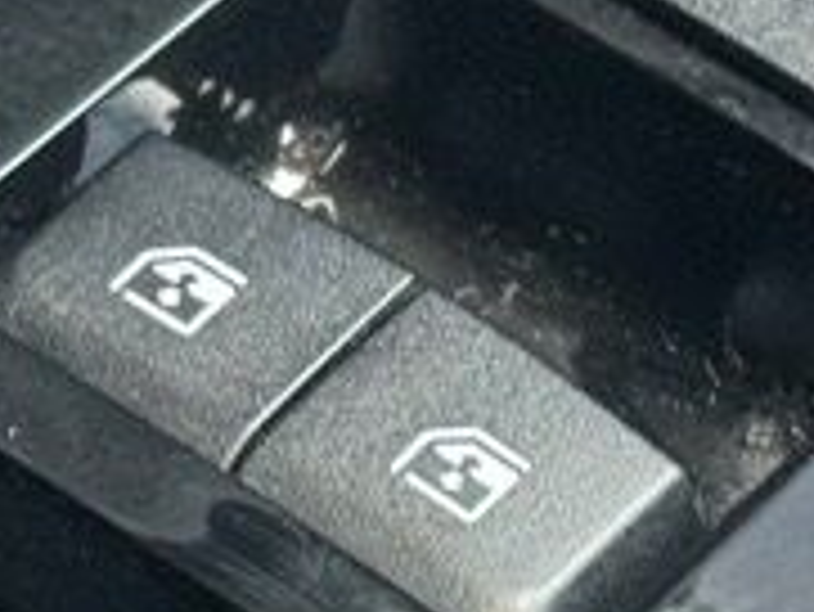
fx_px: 6400
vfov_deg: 5.5
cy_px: 243
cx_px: 391
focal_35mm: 272
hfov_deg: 7.3
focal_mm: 6.76
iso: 250
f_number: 1.78
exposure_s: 1/60
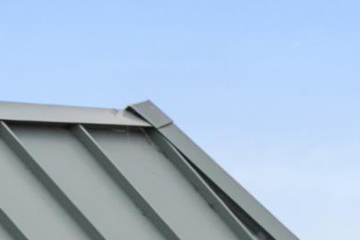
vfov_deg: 2.1
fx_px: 6579
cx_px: 880
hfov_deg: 3.1
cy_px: 464
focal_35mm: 658
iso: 500
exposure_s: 1/500
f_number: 8
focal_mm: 105
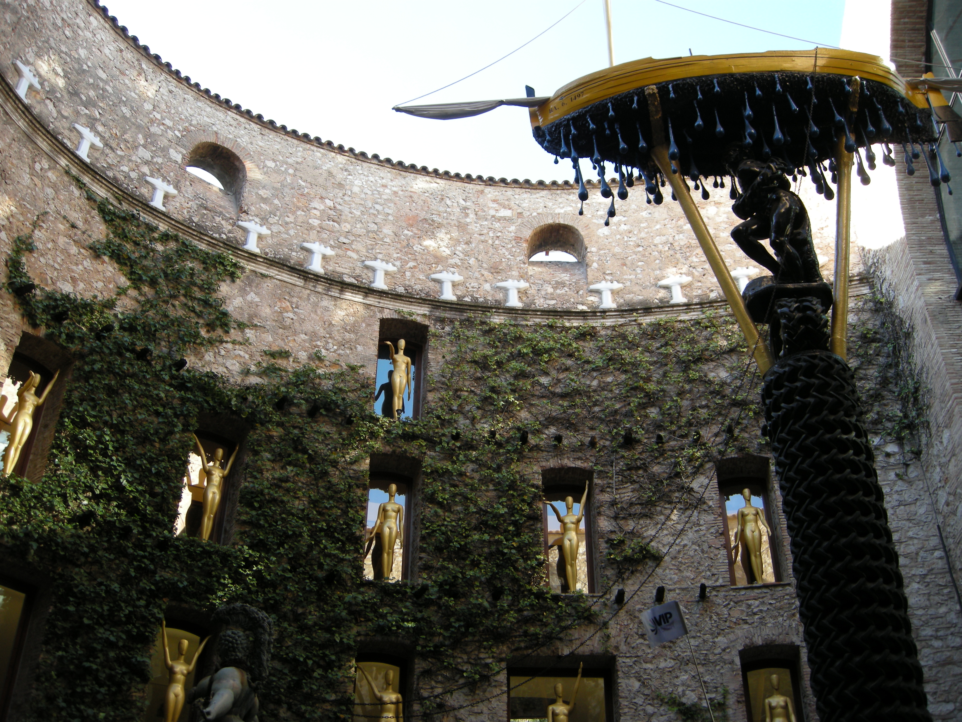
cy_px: 361
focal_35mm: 35
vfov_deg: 40.7
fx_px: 973
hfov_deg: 52.6
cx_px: 481
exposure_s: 1/80.7
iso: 64
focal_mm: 7.5
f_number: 3
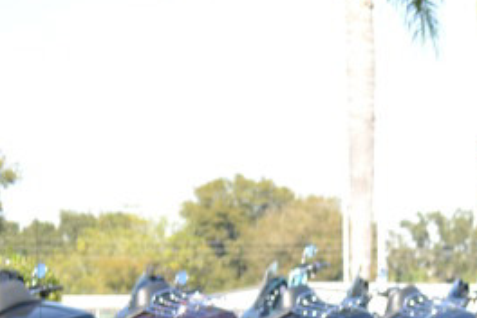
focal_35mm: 150
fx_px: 1987
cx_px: 779
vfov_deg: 8.5
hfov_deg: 12.8
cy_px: 697
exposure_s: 1/200
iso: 100
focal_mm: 22
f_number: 4.5
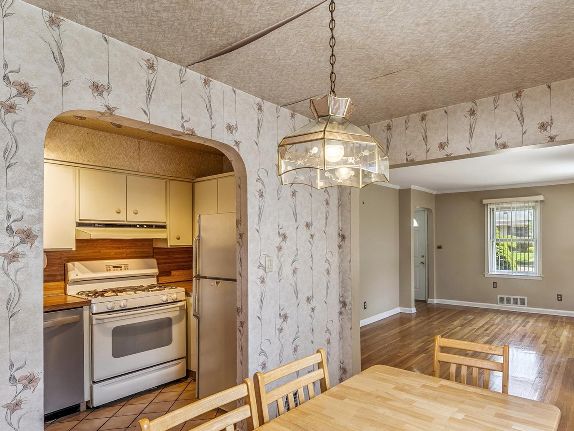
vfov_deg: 65.9
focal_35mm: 20
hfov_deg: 79.2
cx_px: 380
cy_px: 232
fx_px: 332
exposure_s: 1/3.33
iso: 100
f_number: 11
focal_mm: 14
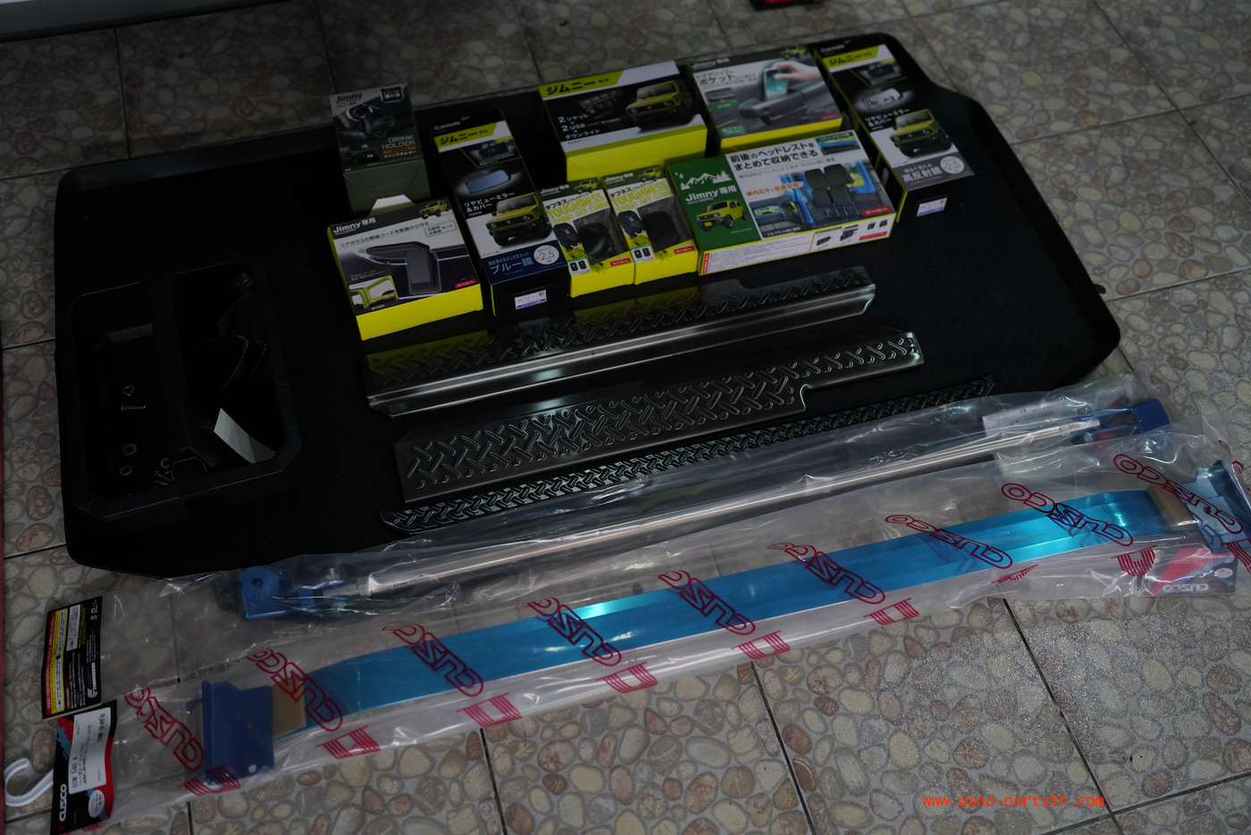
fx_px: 1216
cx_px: 626
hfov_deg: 54.4
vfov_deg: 37.9
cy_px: 418
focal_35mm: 35
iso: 1600
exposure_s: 1/2000
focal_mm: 35
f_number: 2
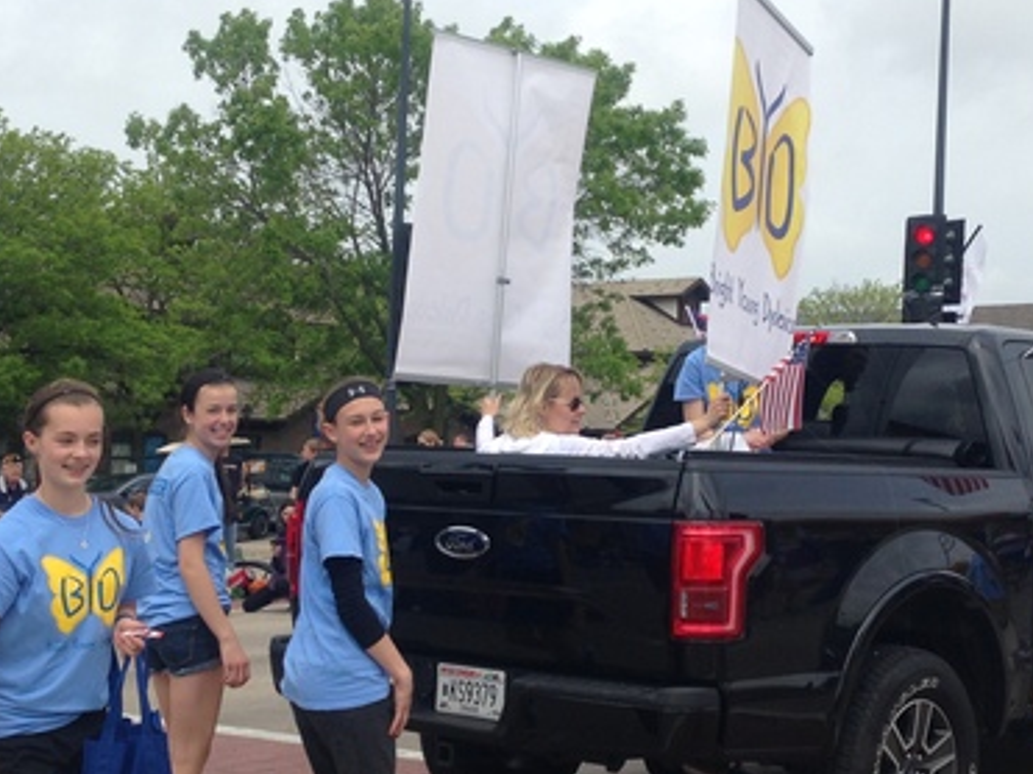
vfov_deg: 22.9
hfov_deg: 30.3
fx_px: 1909
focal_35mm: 64
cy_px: 387
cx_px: 560
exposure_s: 1/1506
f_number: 2.4
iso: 50
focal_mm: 4.12
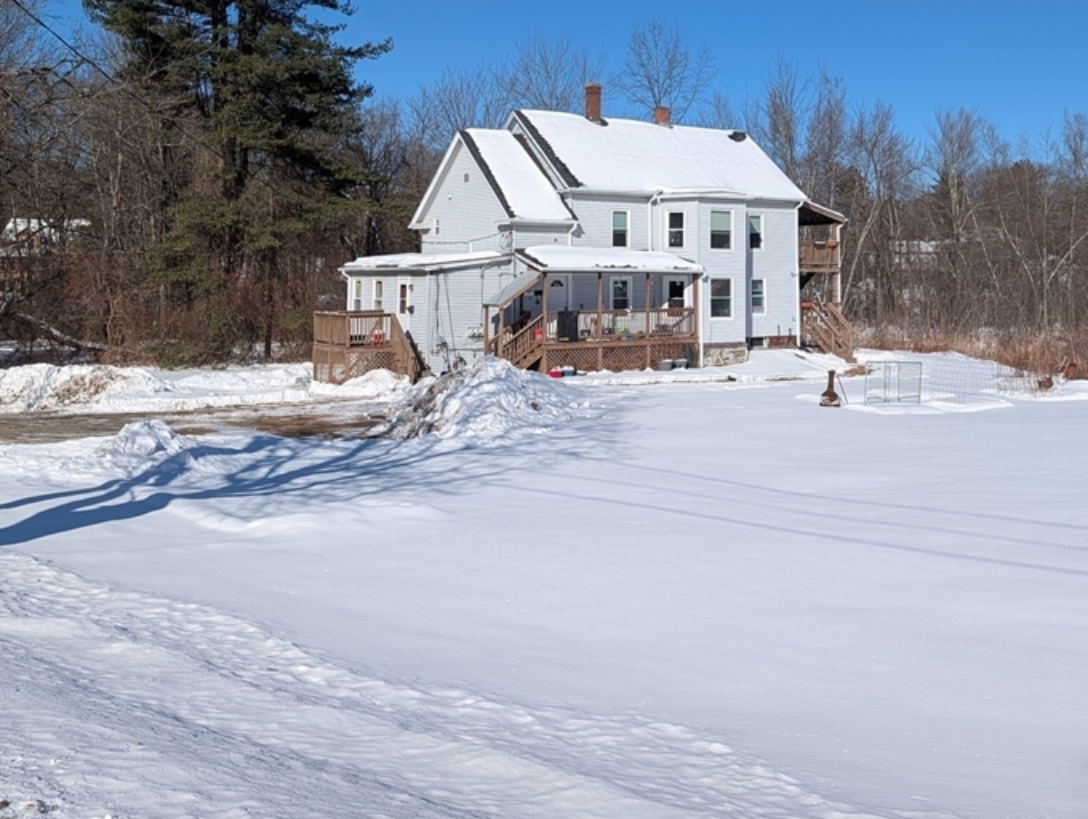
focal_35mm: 36
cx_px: 680
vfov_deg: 38.7
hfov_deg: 50.8
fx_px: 1133
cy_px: 208
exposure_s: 1/2193
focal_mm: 6.9
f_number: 1.68
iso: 21
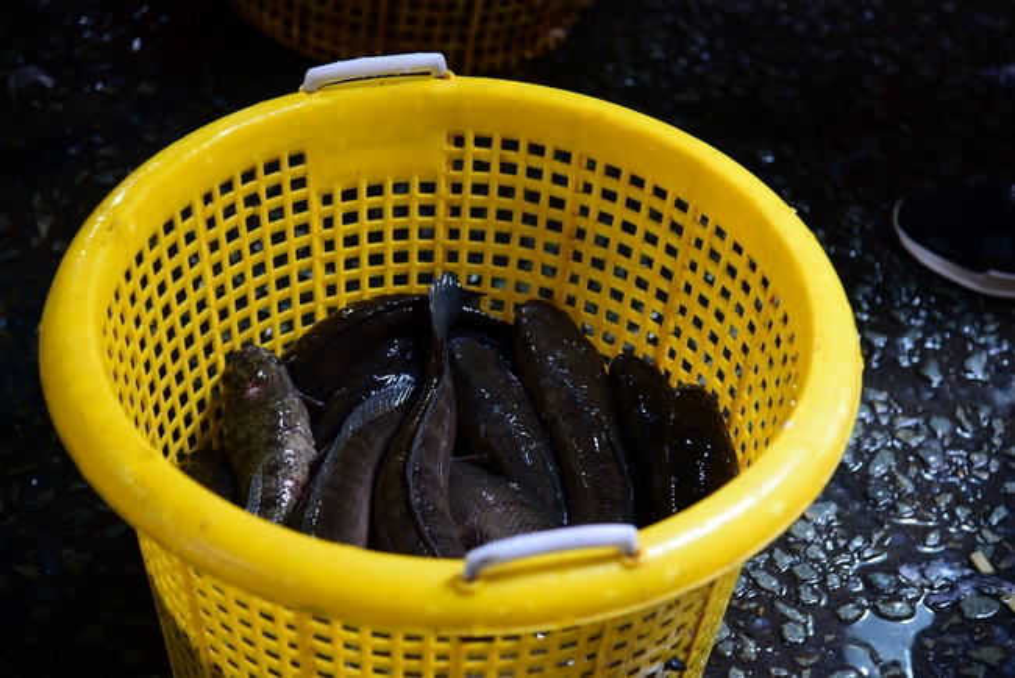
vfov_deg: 15.9
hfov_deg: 23.6
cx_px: 508
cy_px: 339
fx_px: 2426
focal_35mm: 86
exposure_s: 1/30
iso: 320
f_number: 4
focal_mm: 86
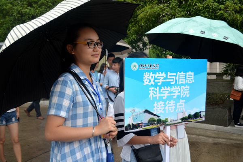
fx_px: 223
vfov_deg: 40.0
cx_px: 122
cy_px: 81
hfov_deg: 57.2
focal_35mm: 33
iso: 100
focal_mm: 22
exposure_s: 1/80
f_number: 4.5
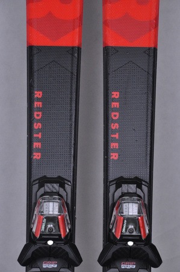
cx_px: 90
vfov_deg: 13.1
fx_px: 1184
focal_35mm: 158
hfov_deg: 8.7
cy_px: 136
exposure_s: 1/125
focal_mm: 105
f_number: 9.5
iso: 3200
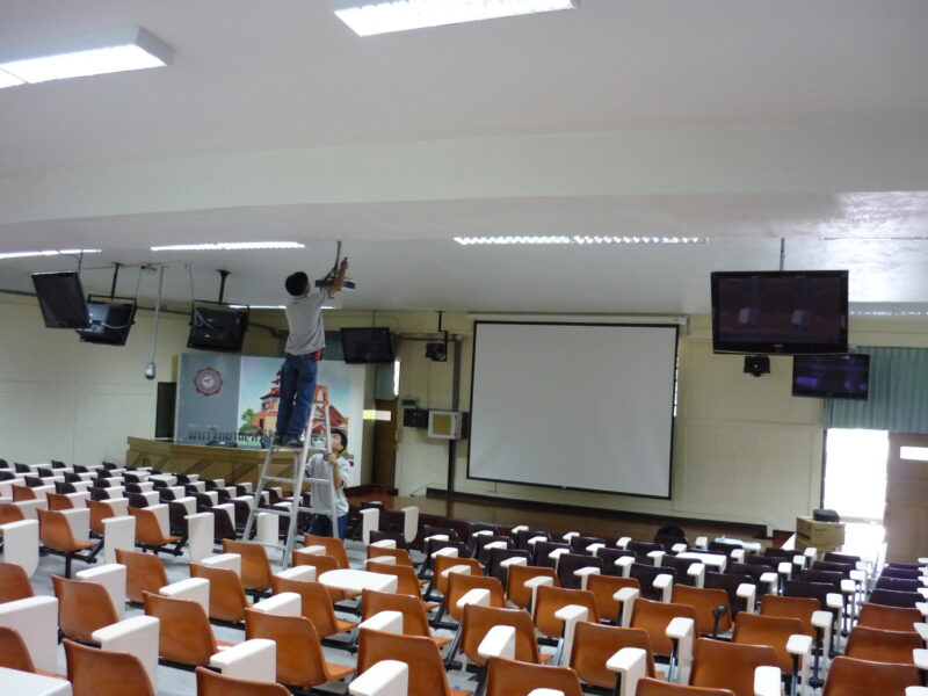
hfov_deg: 55.4
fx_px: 885
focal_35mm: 33
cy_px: 348
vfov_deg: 42.9
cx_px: 464
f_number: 2.8
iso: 400
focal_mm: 5.5
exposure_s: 1/30
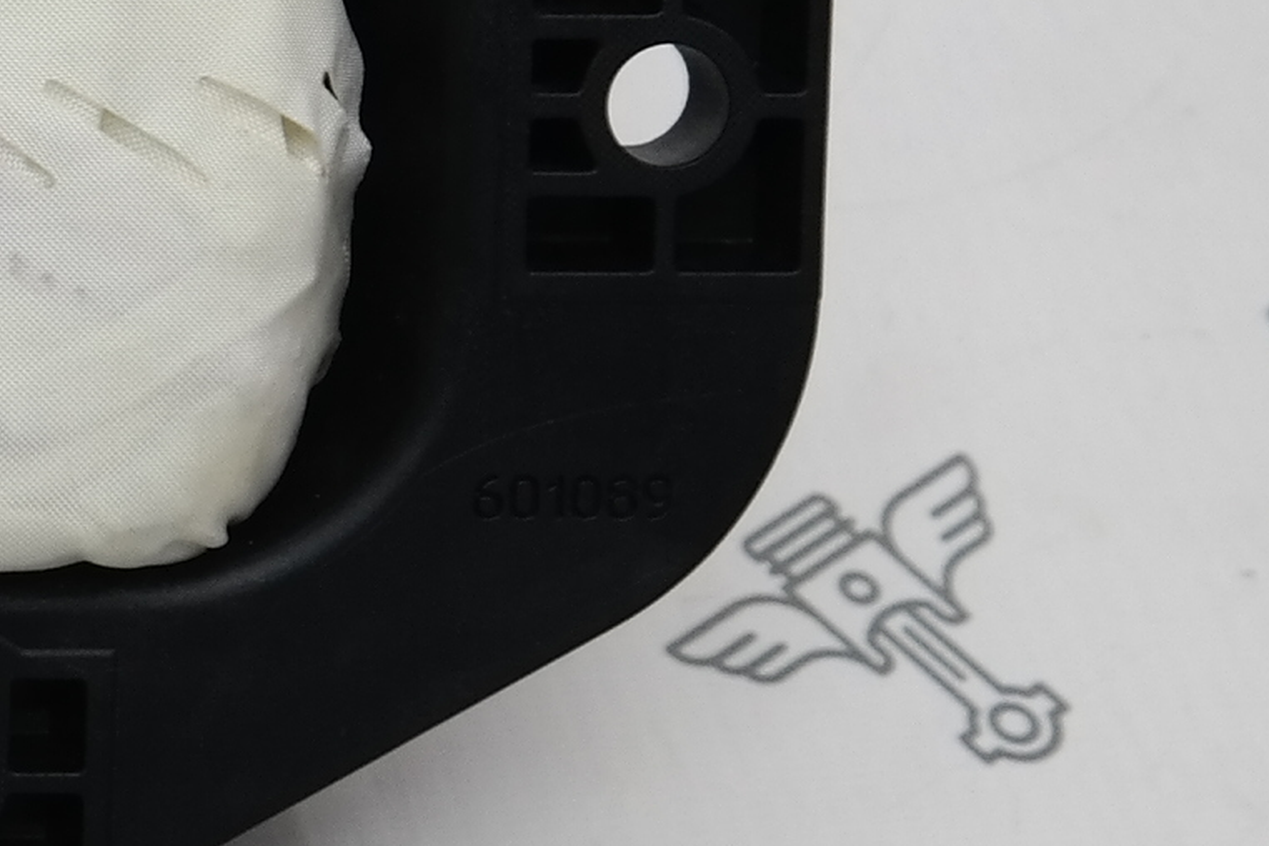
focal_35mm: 194
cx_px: -1039
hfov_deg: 10.0
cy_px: 5
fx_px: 6838
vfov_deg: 7.1
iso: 200
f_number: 4
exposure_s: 1/100
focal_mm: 25
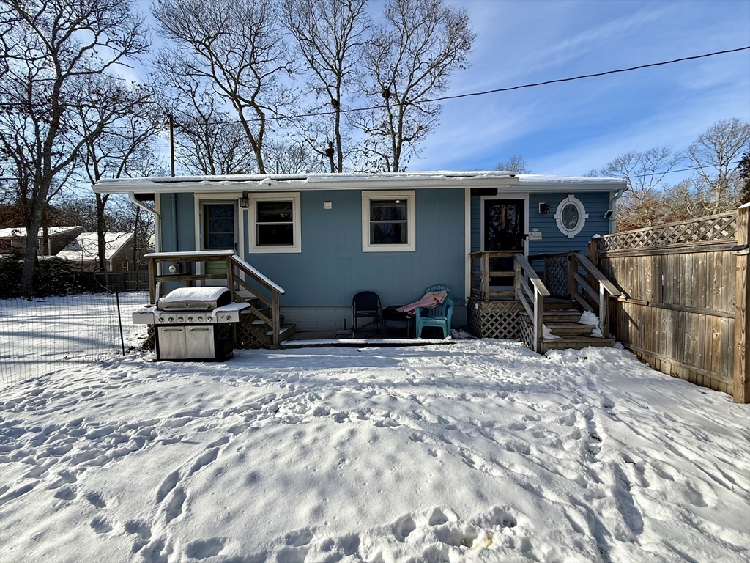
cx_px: 375
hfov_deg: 102.1
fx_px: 303
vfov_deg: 85.7
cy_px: 282
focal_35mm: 14
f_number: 2.2
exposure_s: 1/1312
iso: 50
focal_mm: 2.22
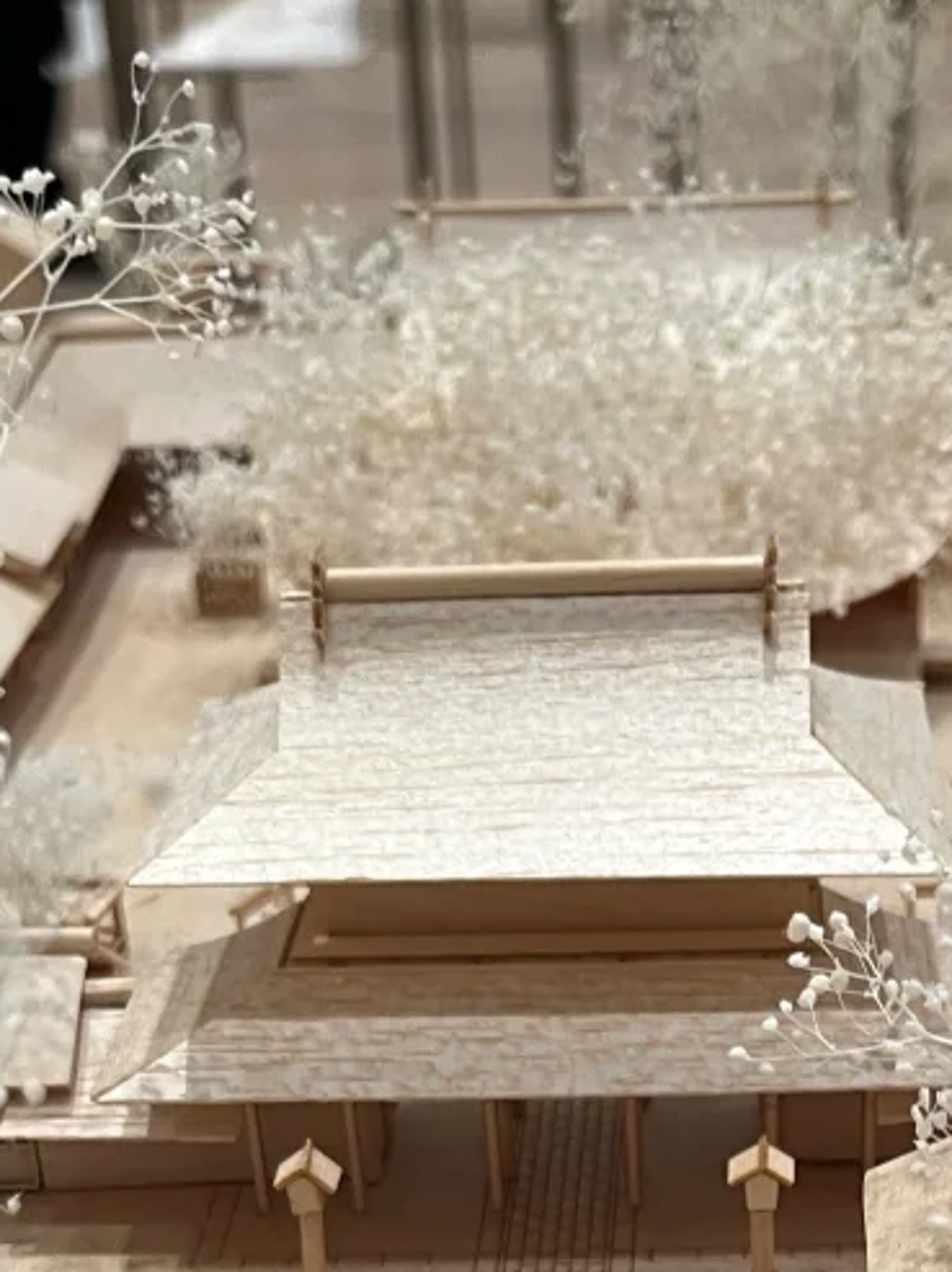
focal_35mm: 76
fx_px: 2790
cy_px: 1713
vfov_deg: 22.6
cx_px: 658
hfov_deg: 19.3
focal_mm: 5.1
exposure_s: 1/50
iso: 100
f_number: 1.6
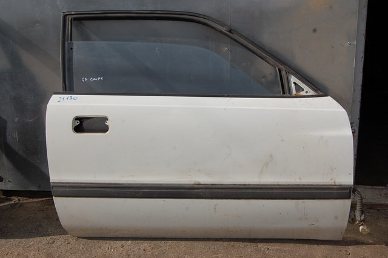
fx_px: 420
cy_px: 129
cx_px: 194
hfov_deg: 49.6
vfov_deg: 34.2
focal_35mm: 39
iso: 200
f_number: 10
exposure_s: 1/400
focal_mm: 26
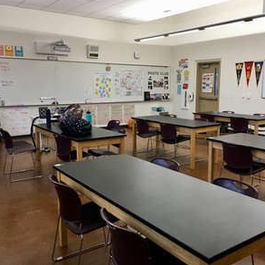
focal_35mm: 35
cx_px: 148
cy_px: 131
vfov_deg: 47.2
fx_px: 303
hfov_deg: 47.1
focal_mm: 4.15
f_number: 2.2
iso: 40
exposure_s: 1/30
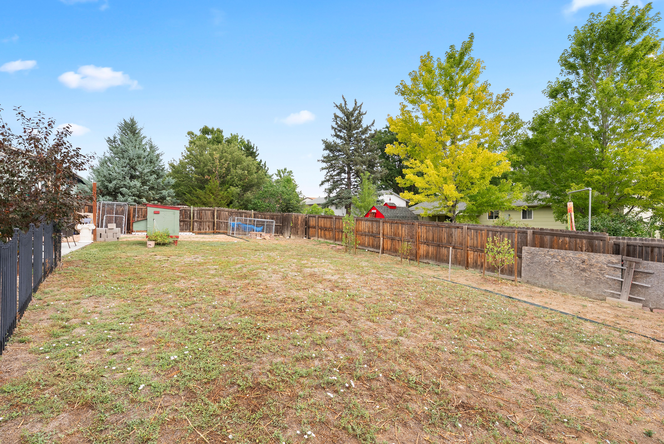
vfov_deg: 70.5
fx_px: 314
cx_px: 332
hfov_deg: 93.2
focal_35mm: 17
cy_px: 222
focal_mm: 17
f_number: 9
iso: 200
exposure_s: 1/40
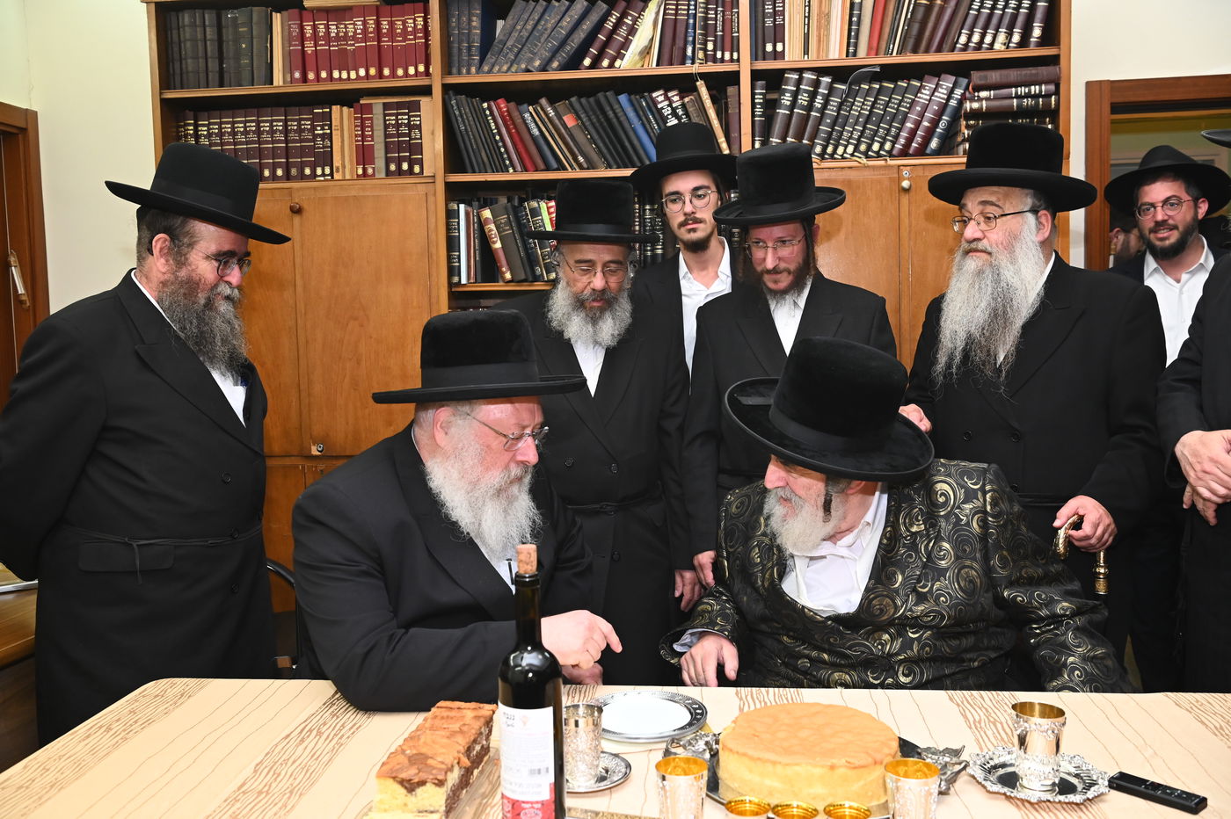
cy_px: 410
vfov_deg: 38.8
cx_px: 616
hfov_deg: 55.8
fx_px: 1162
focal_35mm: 34
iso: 1600
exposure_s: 1/200
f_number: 7.1
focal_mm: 34
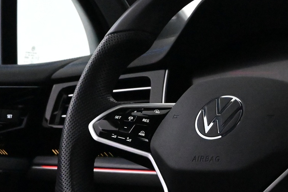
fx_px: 1128
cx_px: 236
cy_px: 122
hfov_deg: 14.5
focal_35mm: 141
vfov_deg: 9.7
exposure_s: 1/80
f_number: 6
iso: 14400
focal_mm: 44
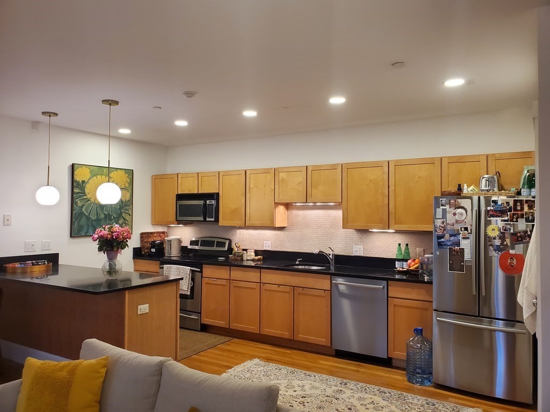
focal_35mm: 26
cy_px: 206
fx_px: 413
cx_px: 275
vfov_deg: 53.1
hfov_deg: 67.3
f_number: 2.4
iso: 200
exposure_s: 1/60
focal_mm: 4.3
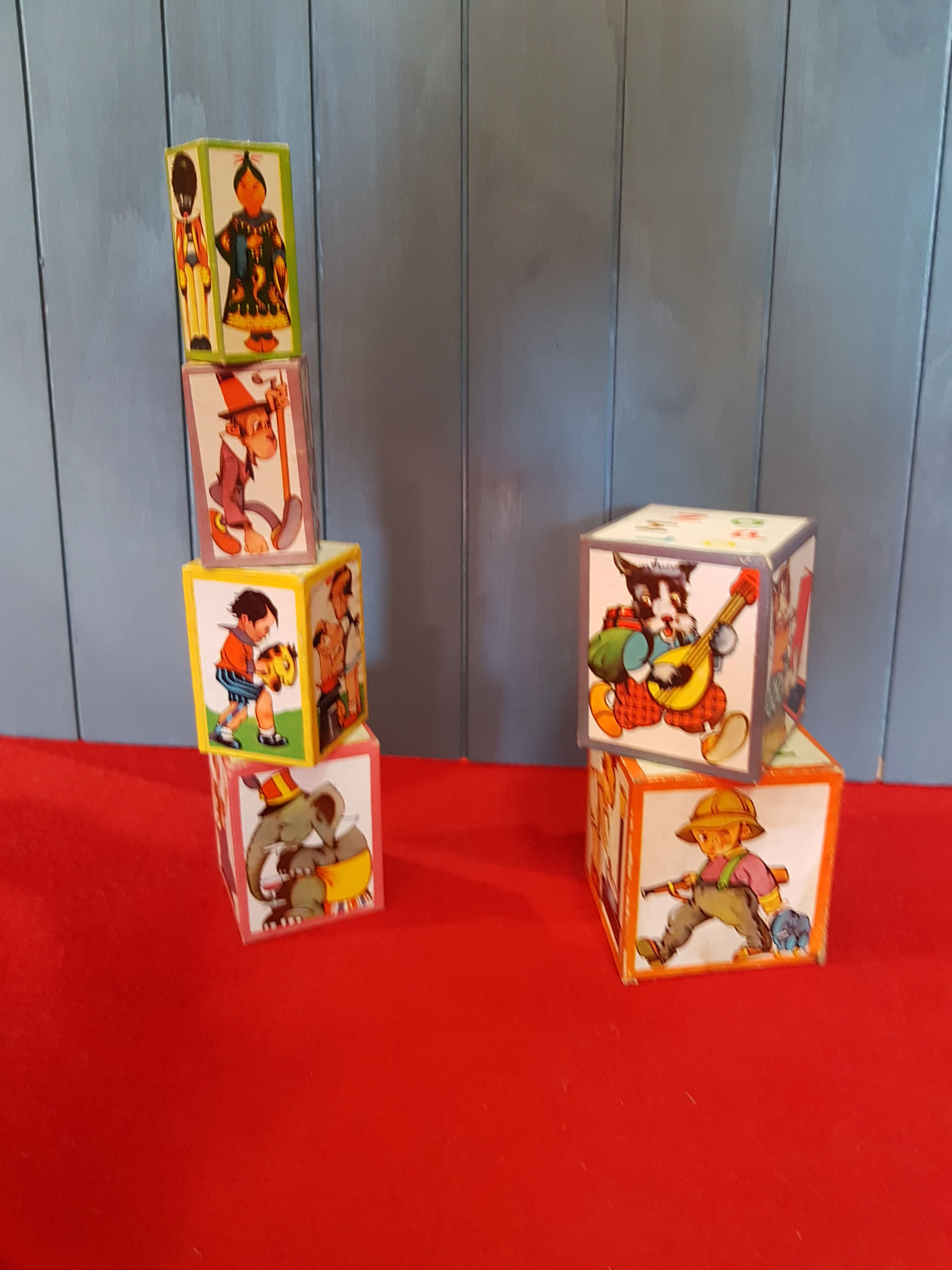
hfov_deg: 53.1
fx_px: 953
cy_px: 635
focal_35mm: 26
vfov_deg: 67.3
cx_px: 476
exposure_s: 1/17
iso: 250
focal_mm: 4.2
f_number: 1.7
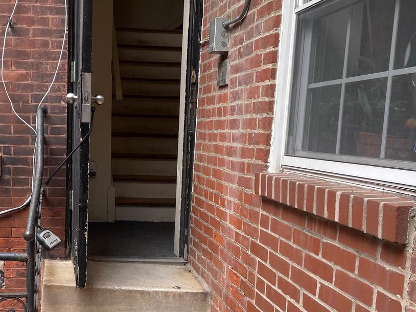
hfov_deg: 40.2
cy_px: 192
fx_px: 553
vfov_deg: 31.4
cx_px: 109
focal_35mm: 46
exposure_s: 1/258
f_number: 1.6
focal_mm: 4.2
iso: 32
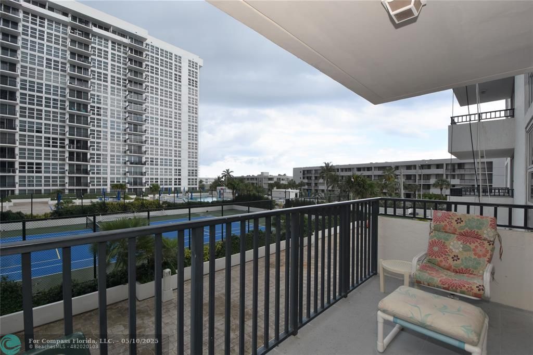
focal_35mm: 15
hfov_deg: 100.4
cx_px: 266
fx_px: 222
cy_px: 178
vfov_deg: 77.3
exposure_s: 1/200
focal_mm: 10
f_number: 7.1
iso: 200
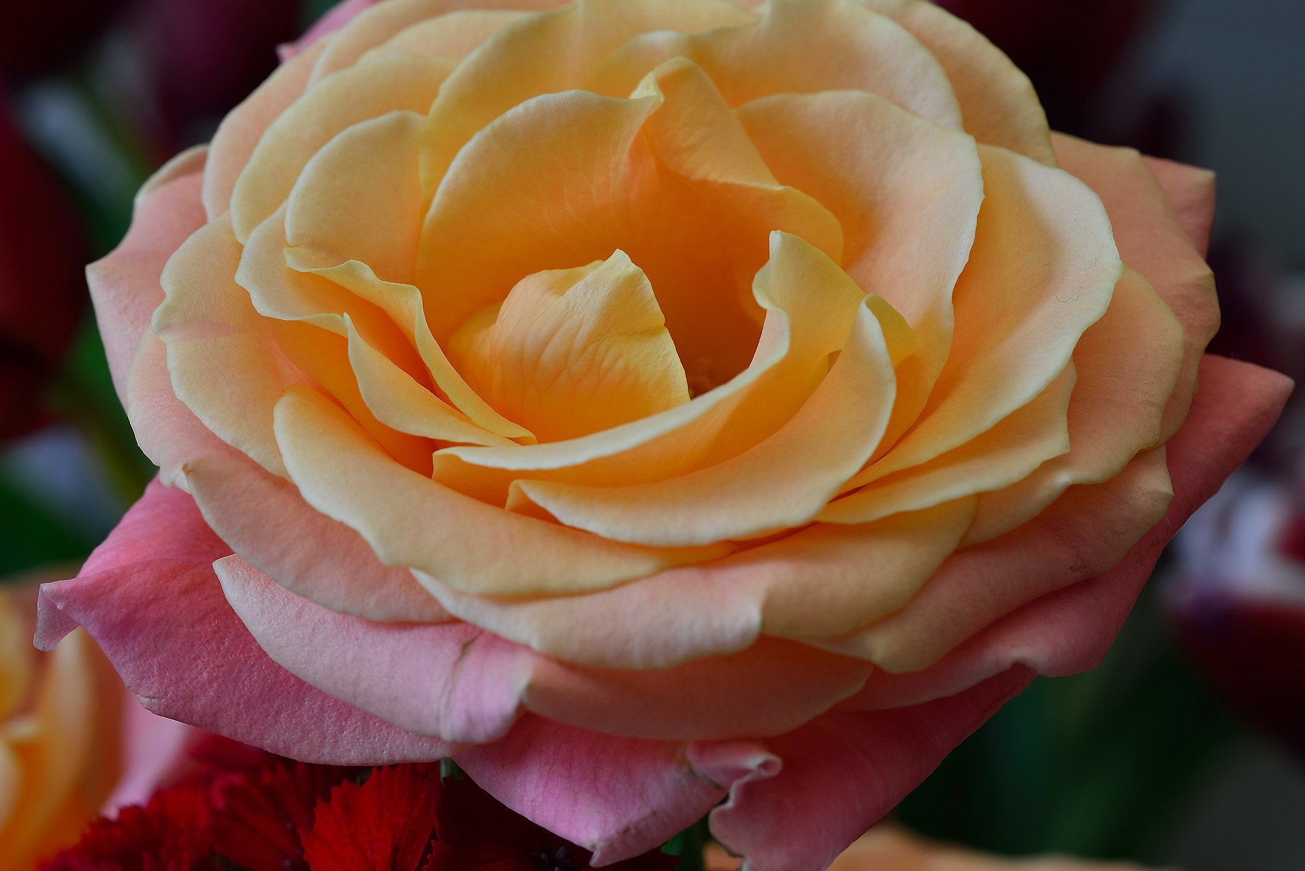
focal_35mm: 130
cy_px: 370
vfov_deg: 10.6
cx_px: 645
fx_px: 4713
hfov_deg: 15.8
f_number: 10
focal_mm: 105
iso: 100
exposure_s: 1.3
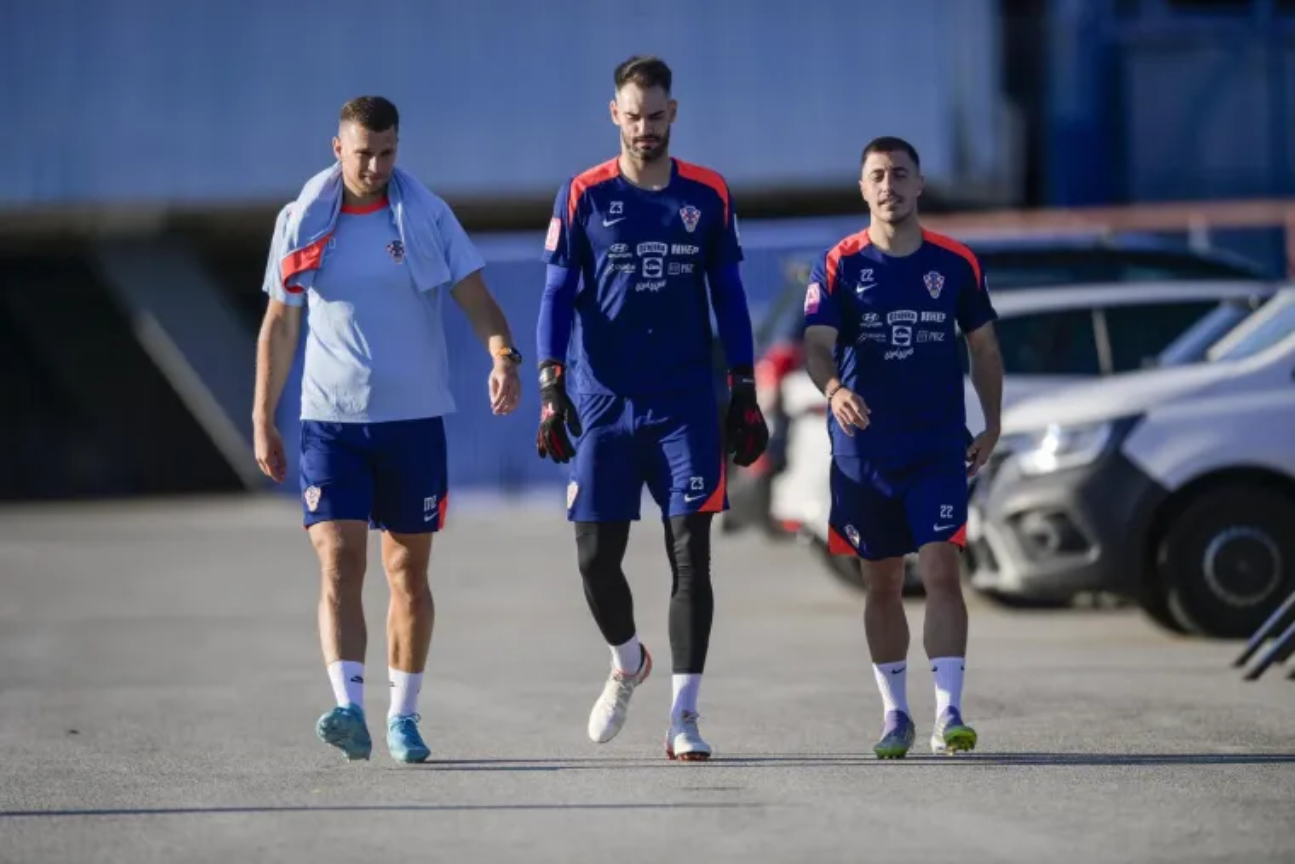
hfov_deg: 5.2
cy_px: 432
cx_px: 648
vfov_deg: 3.4
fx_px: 14391
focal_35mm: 400
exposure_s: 1/3200
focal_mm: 400
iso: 100
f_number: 2.8
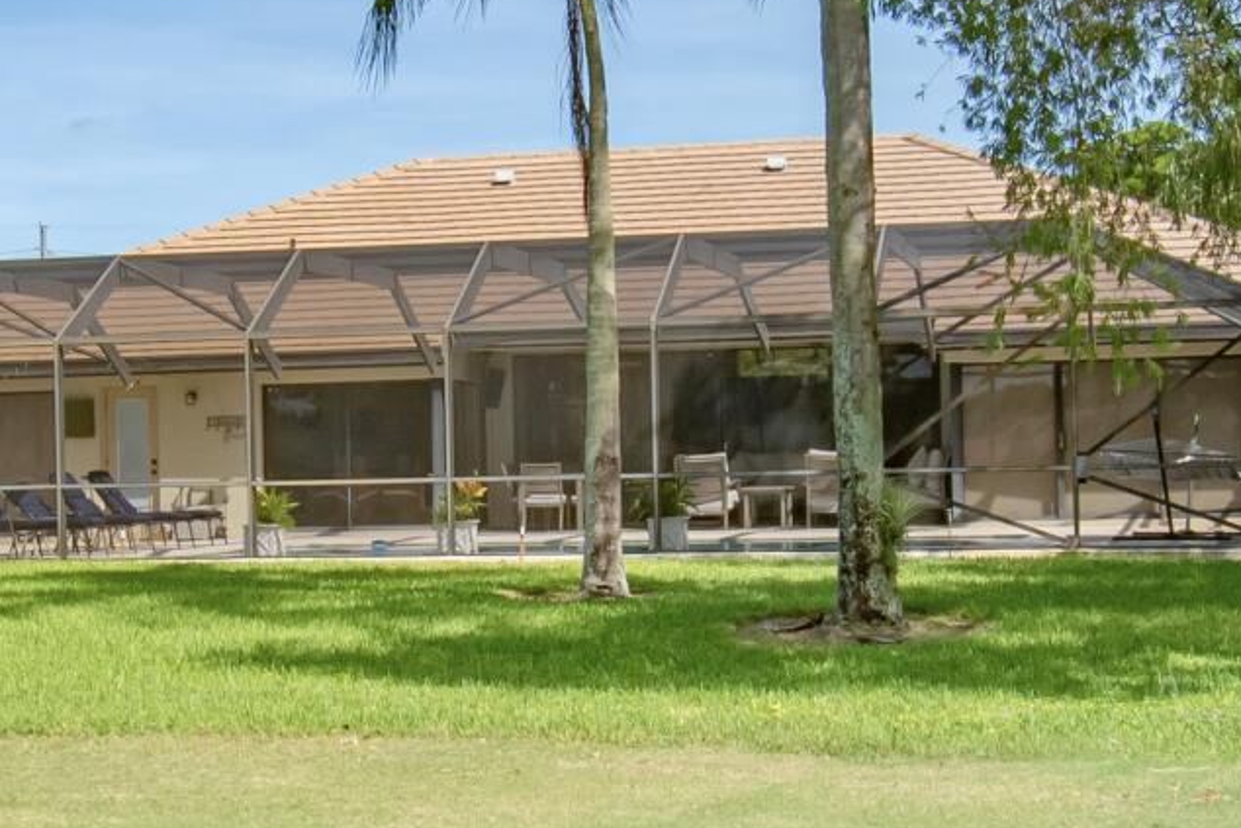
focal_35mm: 71
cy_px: 456
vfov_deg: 19.2
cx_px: 462
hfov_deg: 28.3
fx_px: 2448
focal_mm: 10
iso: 200
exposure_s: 1/320
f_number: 9
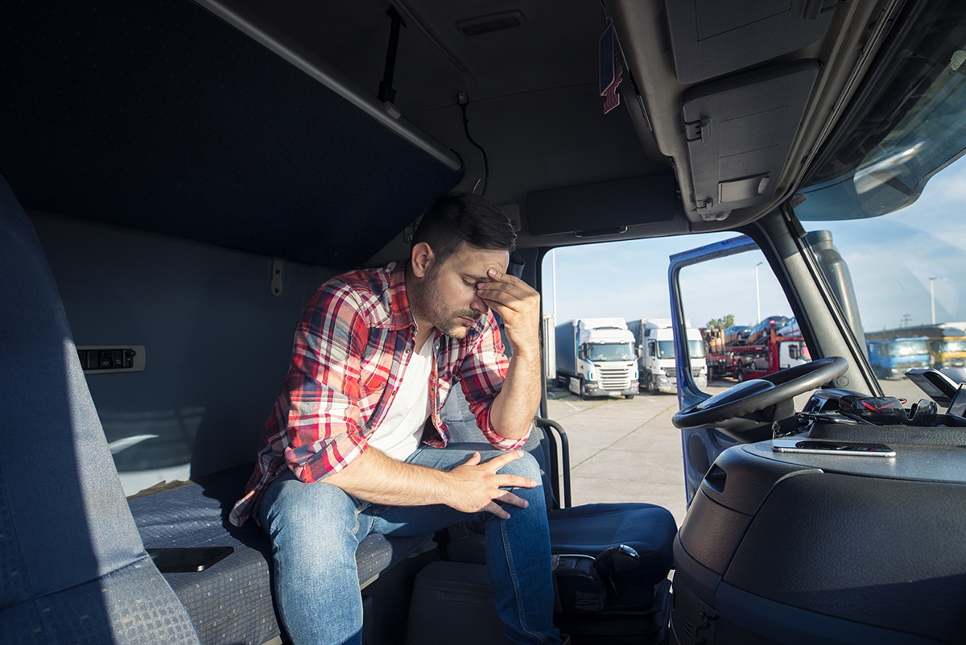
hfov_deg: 84.0
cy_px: 322
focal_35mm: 20
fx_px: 537
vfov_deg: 62.0
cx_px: 483
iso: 250
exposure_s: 1/200
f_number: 7.1
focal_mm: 20
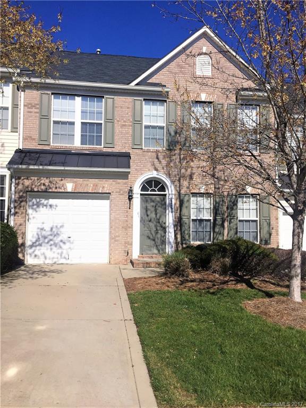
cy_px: 204
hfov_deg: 48.2
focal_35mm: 29
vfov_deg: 61.7
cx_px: 153
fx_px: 342
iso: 32
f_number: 2.2
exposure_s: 1/4950
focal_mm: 4.15
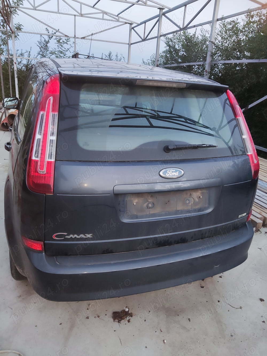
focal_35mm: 25
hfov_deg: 54.9
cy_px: 178
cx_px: 134
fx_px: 257
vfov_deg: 69.4
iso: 377
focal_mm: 4.71
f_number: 1.79
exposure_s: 1/33
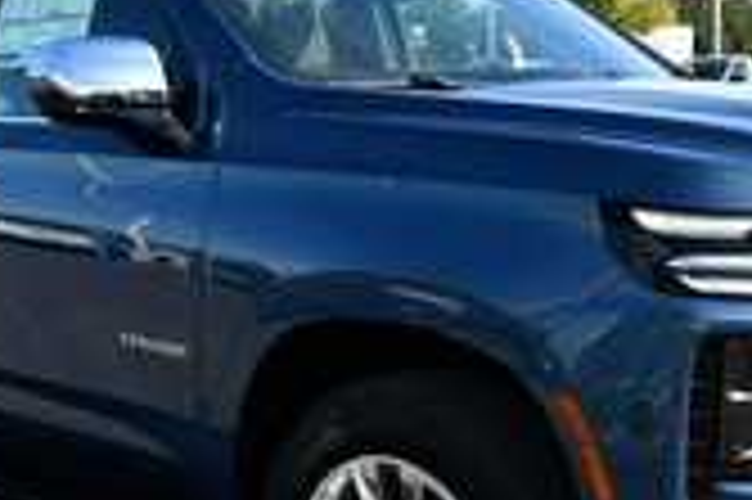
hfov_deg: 28.1
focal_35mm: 72
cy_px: 322
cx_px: 329
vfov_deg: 18.8
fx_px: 1502
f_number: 6.3
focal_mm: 20
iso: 200
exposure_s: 1/250
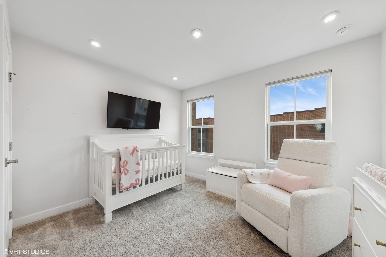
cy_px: 128
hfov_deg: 112.6
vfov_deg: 90.1
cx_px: 193
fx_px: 129
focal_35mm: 12
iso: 200
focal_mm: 12
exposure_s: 1/50
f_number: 9
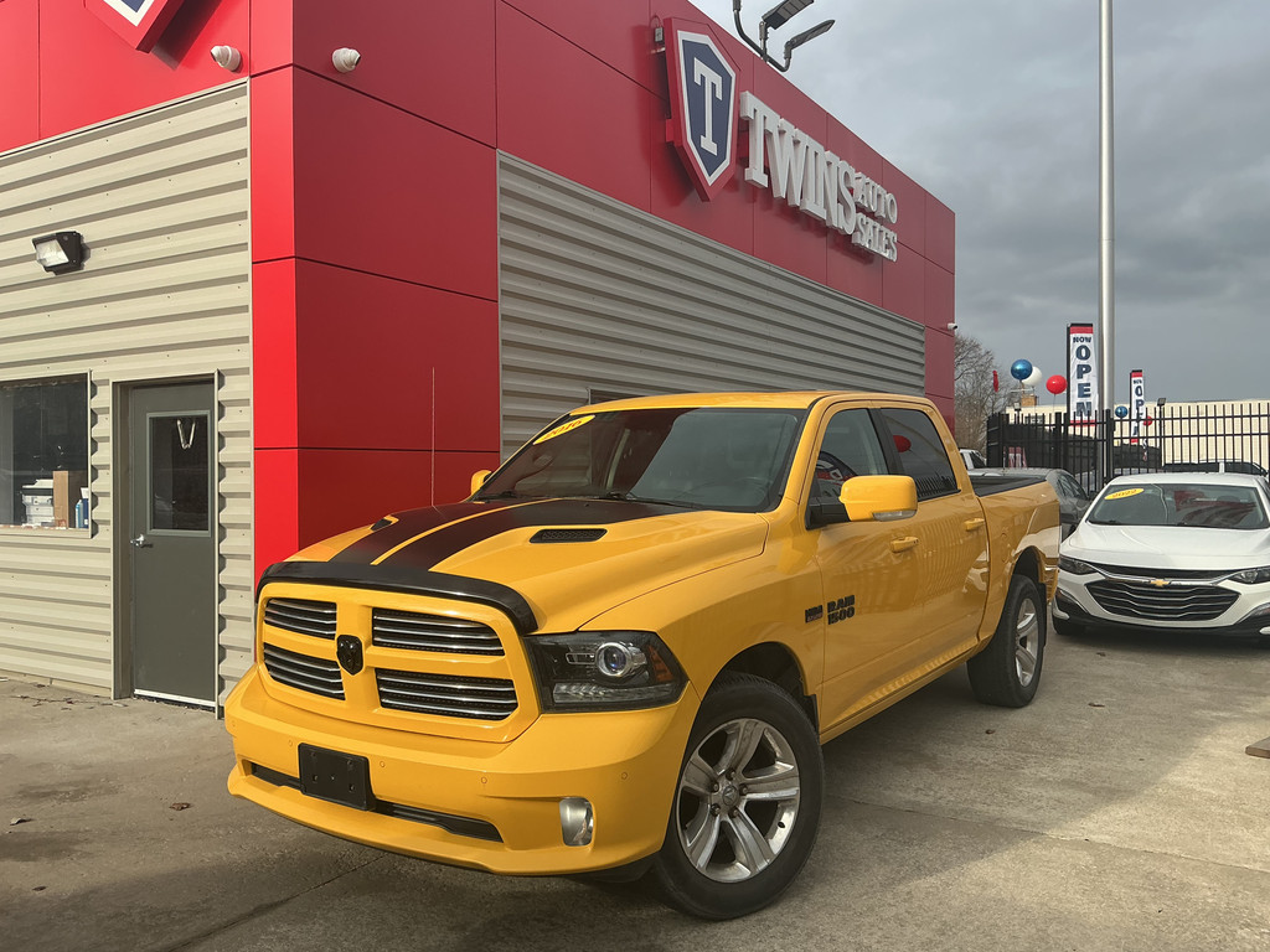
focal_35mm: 29
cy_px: 476
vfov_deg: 48.2
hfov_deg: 61.7
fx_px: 1064
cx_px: 635
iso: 25
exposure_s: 1/929
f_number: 1.8
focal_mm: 3
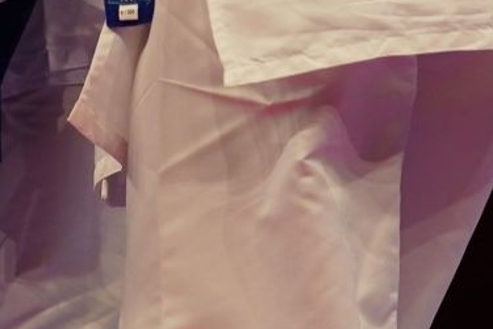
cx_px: -184
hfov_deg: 2.3
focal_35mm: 893
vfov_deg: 1.5
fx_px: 12228
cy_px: -449
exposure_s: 1/500
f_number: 2.8
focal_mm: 124
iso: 800
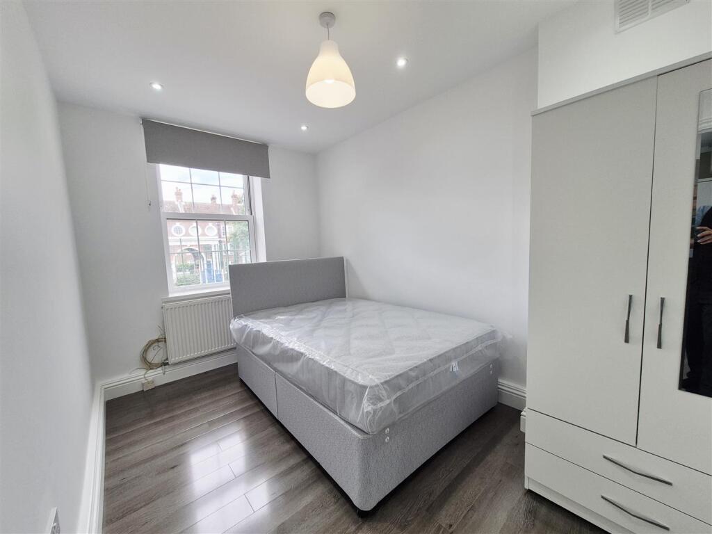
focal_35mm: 13
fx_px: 267
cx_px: 356
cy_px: 267
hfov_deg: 106.2
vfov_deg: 89.9
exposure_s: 1/133
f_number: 2.2
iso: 50
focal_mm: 1.74
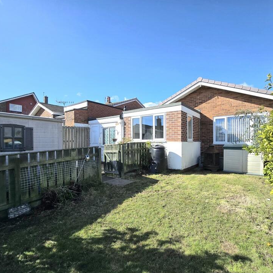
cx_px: 150
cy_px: 140
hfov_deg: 87.2
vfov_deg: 87.4
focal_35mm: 16
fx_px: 143
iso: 50
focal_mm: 2.2
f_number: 2.2
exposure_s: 1/2000
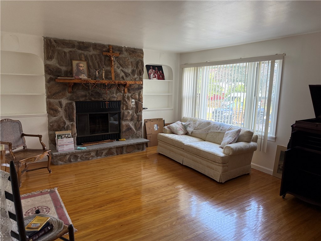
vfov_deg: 56.8
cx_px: 160
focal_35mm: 24
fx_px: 223
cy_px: 120
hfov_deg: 71.6
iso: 200
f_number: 1.78
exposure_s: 1/120
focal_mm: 6.76
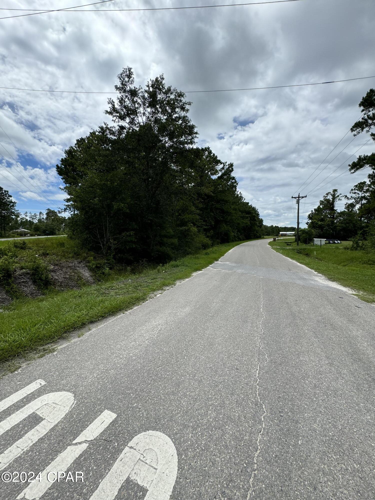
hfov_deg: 85.7
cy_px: 250
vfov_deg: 102.1
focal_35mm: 14
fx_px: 202
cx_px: 188
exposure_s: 1/1277
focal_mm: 2.22
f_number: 2.2
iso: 40
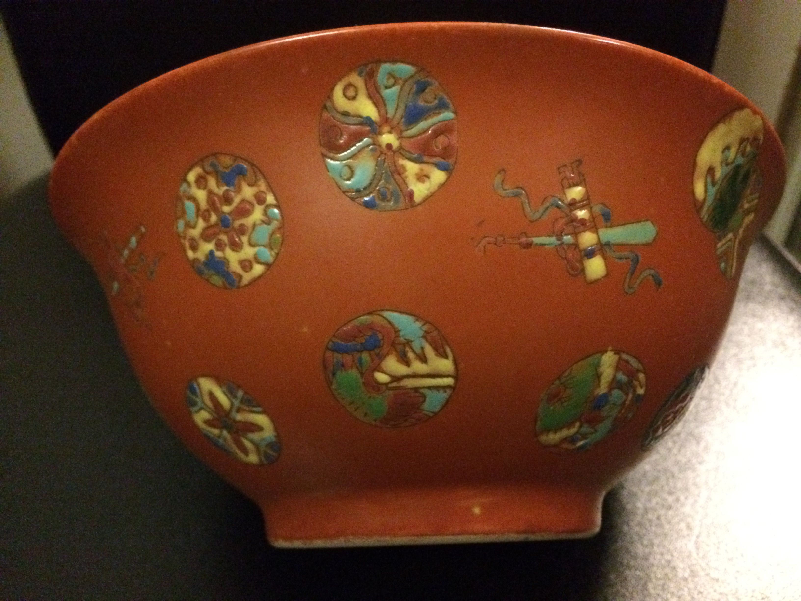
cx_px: 400
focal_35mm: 29
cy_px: 300
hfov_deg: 61.7
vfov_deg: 48.2
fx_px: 671
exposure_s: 1/17
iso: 1250
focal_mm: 4.15
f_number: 2.2
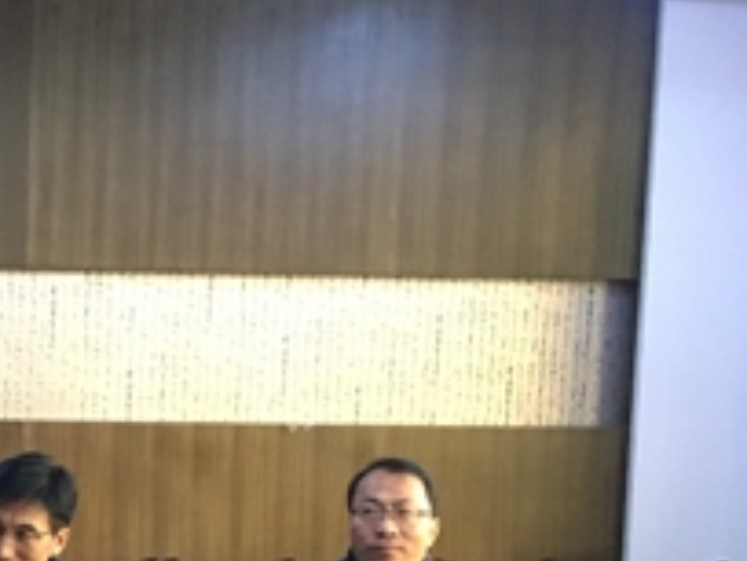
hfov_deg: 20.5
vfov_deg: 15.8
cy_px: 609
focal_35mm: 91
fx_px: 1964
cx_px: -88
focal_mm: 4.15
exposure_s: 1/25
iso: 200
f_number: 2.2
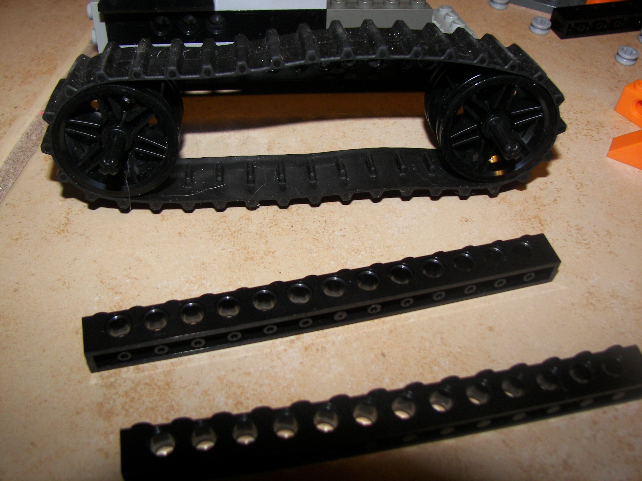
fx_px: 668
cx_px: 321
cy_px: 240
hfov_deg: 51.4
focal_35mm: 36
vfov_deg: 39.7
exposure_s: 1/30
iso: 100
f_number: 2.8
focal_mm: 6
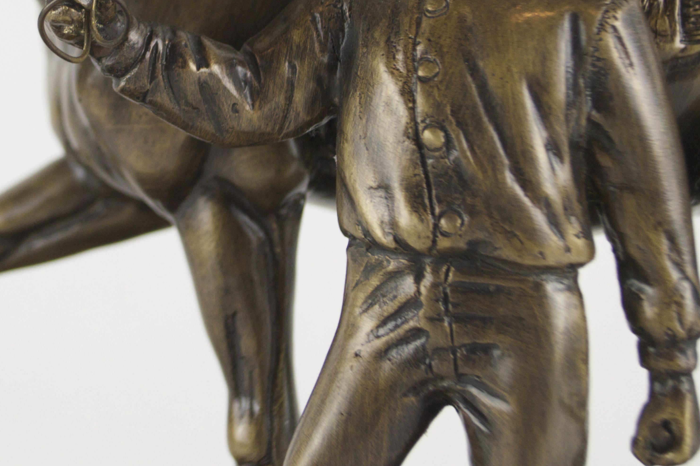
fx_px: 2021
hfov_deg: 19.4
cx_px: 102
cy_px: -3
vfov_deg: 13.0
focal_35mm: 104
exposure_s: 1/80
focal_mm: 34
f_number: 5
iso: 400
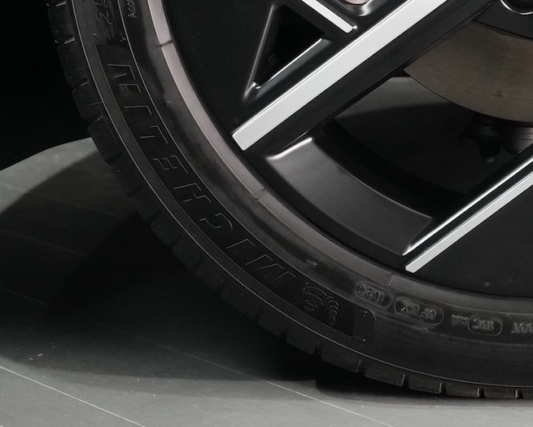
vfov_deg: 11.4
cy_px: -206
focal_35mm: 130
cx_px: 580
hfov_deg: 14.5
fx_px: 2051
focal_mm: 36
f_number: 4.5
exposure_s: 1/100
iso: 3200
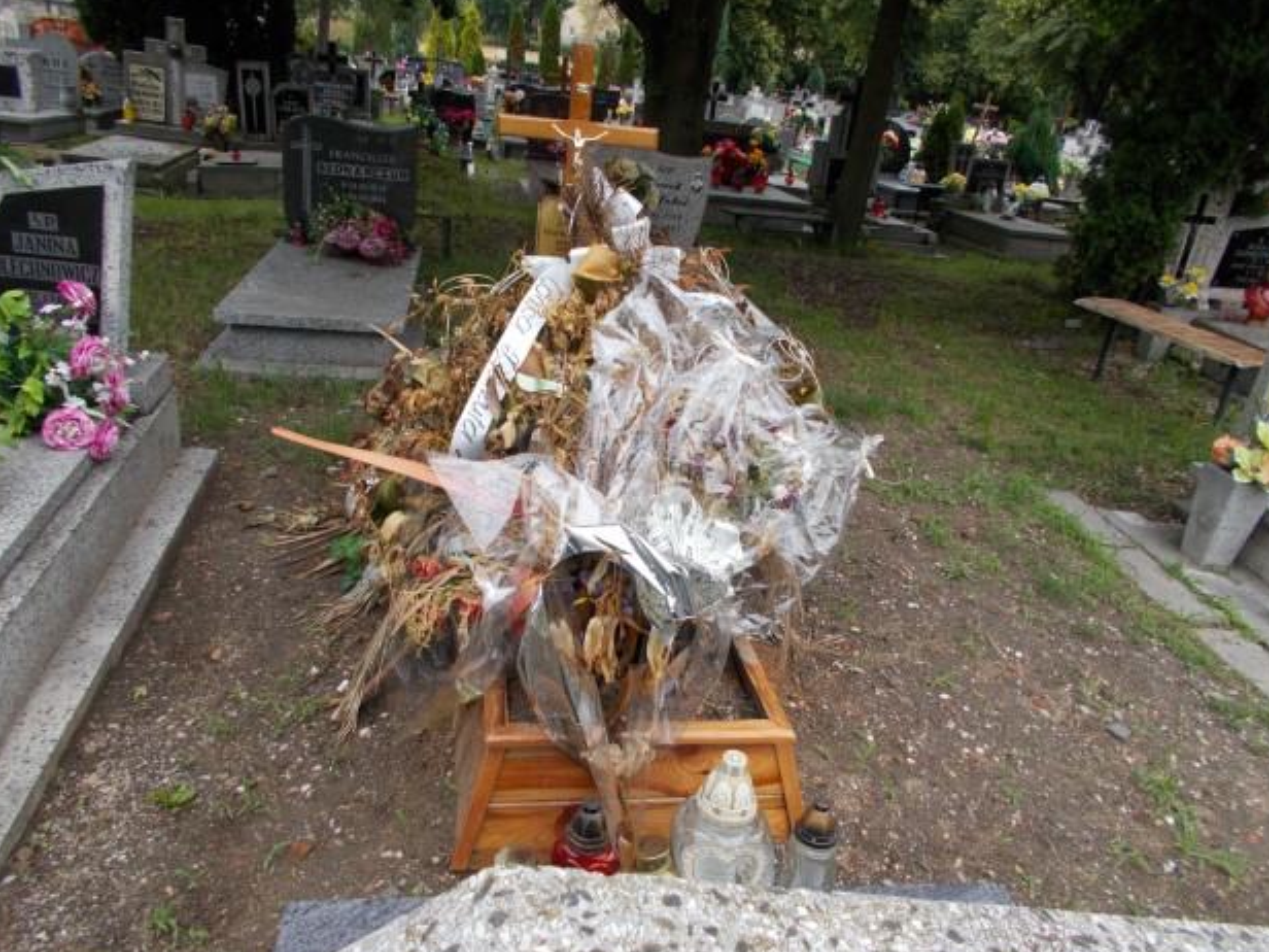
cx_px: 637
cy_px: 480
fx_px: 990
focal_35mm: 27
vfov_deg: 51.4
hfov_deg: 65.3
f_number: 3.2
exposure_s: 1/200
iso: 80
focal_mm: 4.6
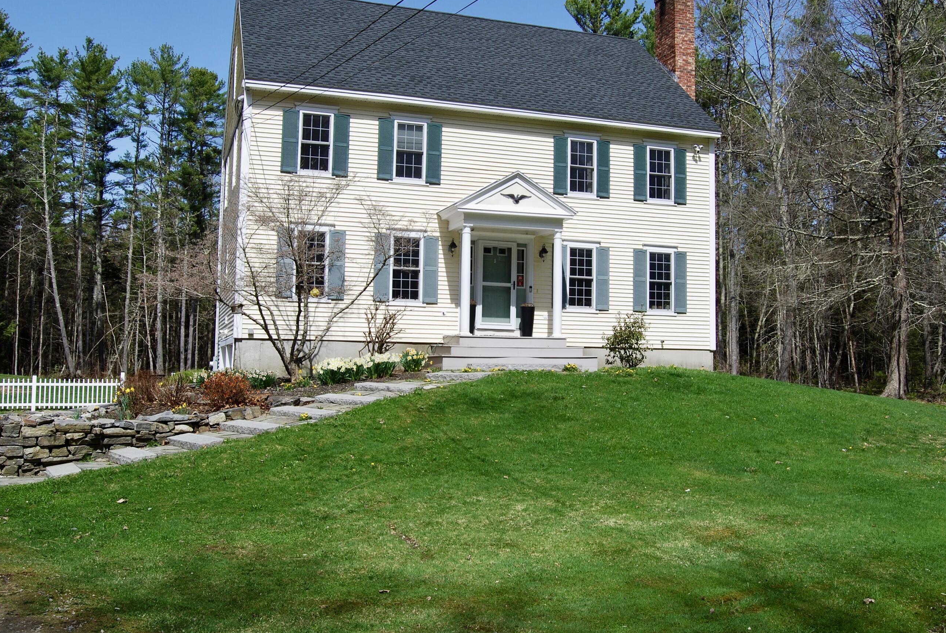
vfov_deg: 37.9
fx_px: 921
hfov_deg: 54.4
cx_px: 495
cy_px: 288
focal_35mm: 35
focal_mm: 20
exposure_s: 1/250
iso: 110
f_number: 10
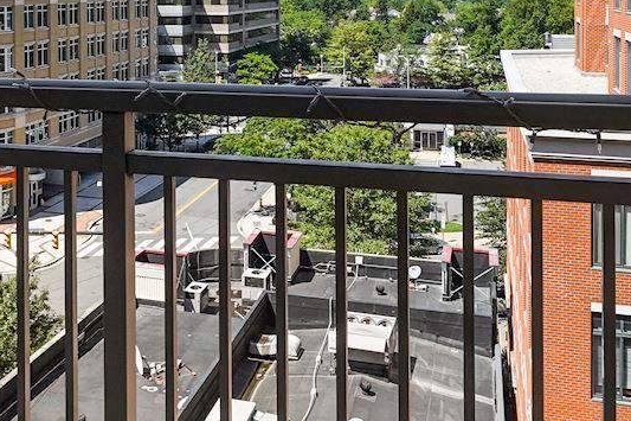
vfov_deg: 27.9
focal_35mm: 45
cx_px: 223
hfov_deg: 43.1
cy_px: -12
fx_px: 788
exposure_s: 1/1600
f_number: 8
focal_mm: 12
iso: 800
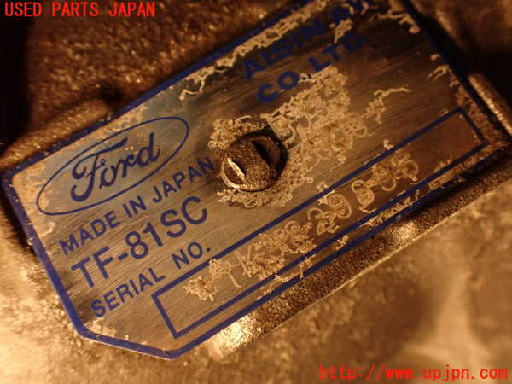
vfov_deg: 39.7
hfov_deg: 51.4
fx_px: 532
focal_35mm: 36
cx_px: 256
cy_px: 192
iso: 800
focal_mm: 6.37
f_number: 2.5
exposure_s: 1/40
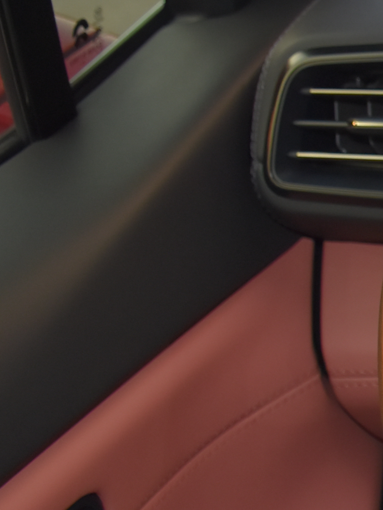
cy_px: 337
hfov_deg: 12.5
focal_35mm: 95
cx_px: 891
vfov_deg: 20.6
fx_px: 1401
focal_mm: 18
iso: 800
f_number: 5
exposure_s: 1/100
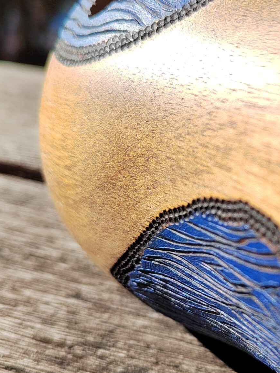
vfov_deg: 37.3
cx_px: 258
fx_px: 550
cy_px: 227
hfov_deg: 27.4
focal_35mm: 51
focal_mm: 5.52
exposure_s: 1/1653
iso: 250
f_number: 1.9
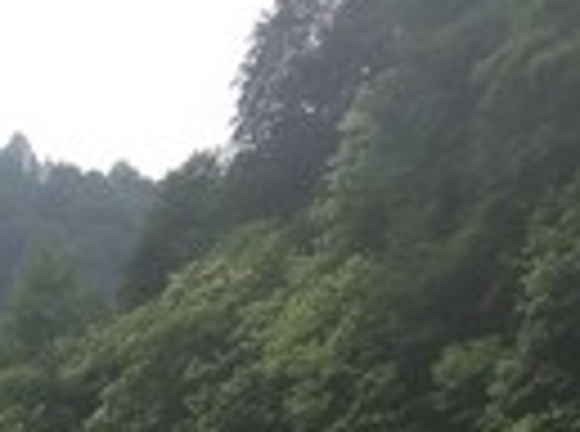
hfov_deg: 12.1
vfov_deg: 8.9
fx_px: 2523
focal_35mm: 151
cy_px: 1008
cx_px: -463
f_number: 2.2
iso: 40
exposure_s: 1/100
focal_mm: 4.15
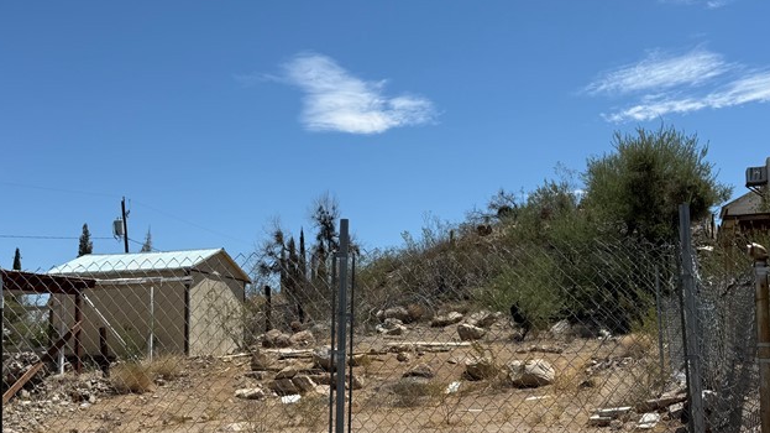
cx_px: 340
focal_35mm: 43
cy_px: 288
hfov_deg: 47.3
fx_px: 878
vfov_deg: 27.5
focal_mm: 6.76
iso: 80
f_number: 1.78
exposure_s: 1/6173
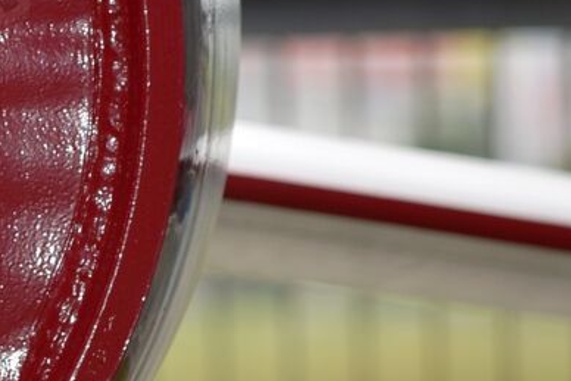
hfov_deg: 2.0
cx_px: -308
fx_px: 16501
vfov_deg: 1.3
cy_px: -26
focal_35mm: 1040
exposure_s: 1/160
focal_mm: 210
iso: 100
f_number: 6.3
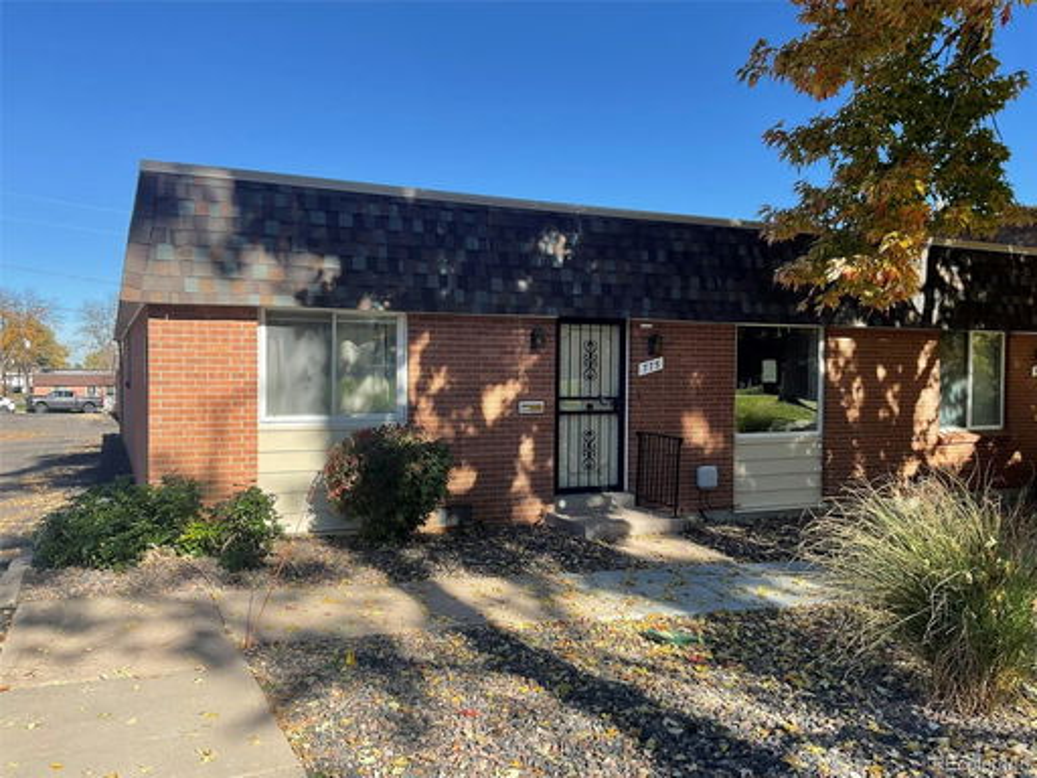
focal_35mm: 29
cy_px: 389
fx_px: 869
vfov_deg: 48.2
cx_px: 518
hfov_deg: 61.7
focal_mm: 3
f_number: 1.8
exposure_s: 1/997
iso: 16
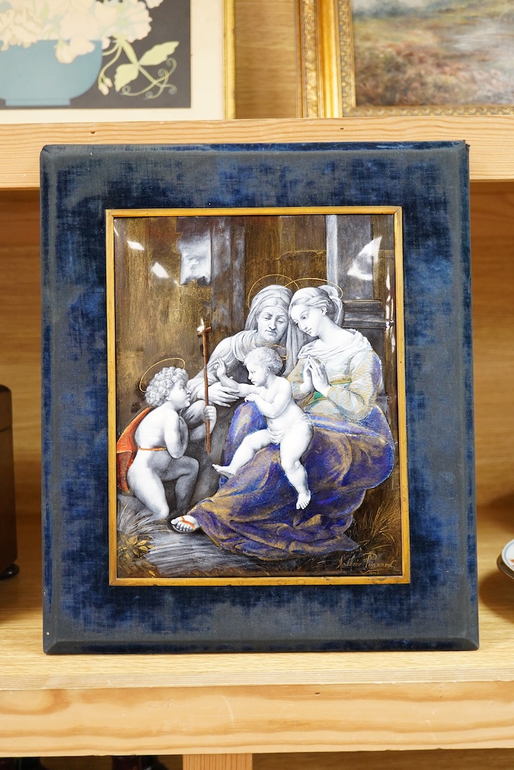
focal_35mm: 45
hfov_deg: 29.9
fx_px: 964
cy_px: 385
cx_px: 257
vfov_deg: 43.6
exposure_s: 1/200
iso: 2500
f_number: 3.5
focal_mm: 30
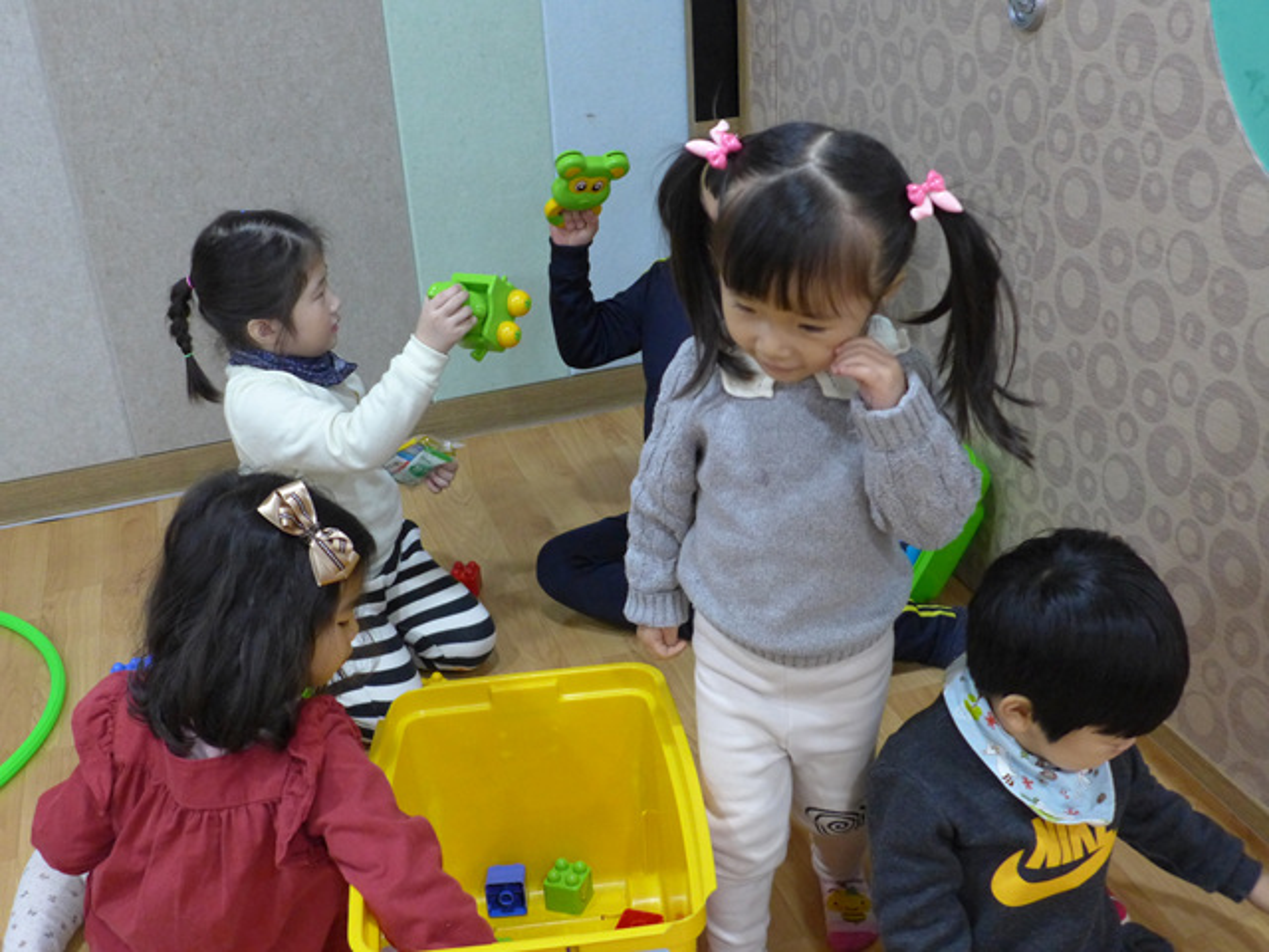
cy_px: 476
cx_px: 634
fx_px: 1356
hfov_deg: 50.1
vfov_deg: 38.7
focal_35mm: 37
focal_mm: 7.3
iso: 800
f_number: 1.7
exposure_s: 1/320
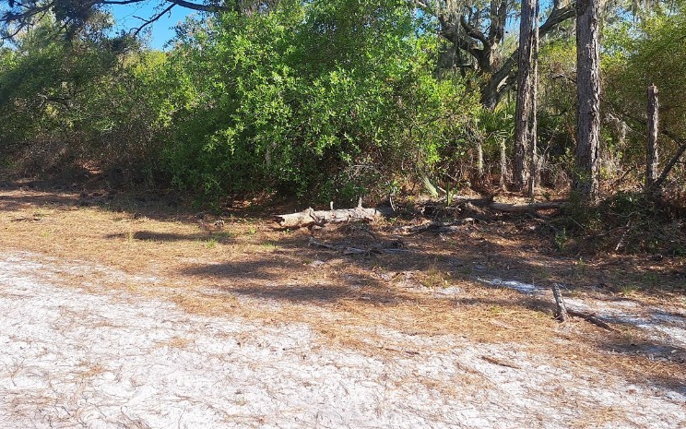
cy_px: 162
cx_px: 345
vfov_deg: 36.1
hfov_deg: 55.3
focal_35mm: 35
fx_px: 654
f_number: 1.8
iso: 50
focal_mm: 5.23
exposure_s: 1/584
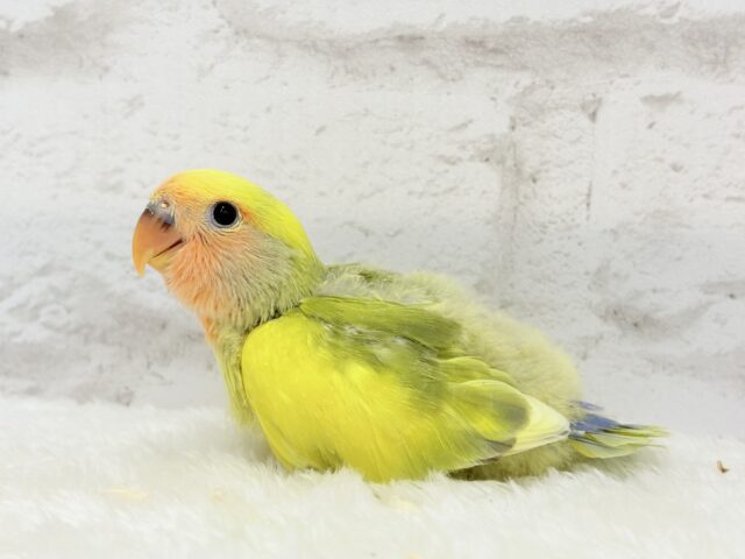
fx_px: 1119
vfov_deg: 28.0
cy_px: 280
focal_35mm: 52
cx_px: 372
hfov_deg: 36.8
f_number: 1.6
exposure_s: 1/50
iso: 32
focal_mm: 5.96
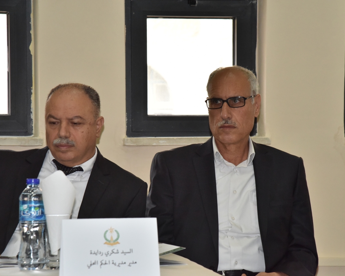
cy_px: 138
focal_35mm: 136
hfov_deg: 14.2
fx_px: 1388
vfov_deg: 11.3
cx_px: 167
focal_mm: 120
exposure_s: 1/250
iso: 2500
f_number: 10
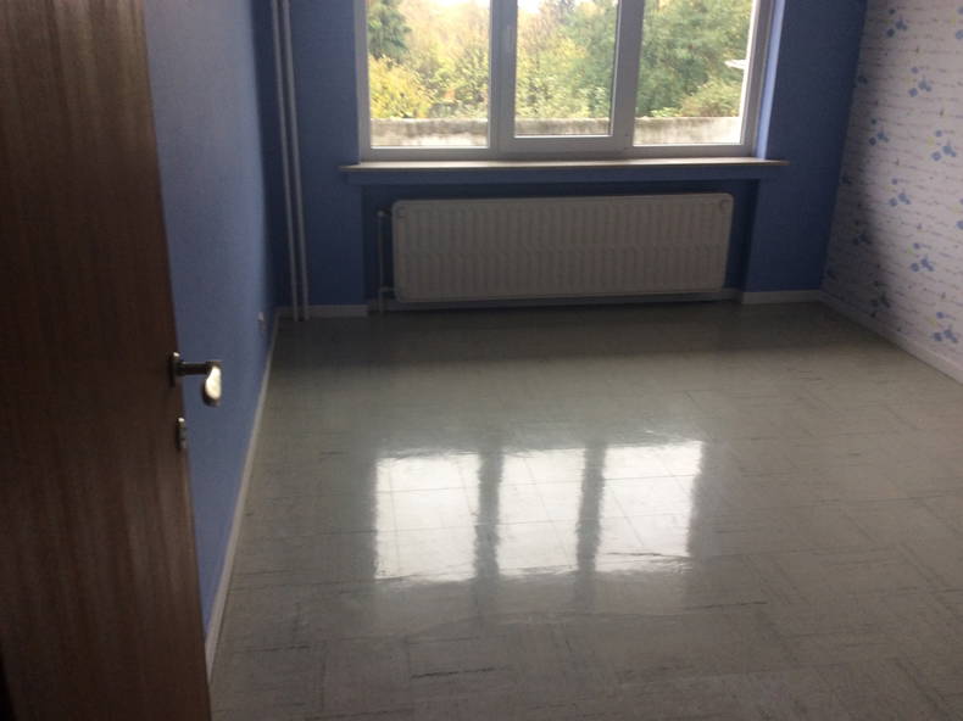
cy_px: 360
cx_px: 482
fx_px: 890
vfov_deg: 44.1
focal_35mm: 32
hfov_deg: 56.8
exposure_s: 1/25
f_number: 2.4
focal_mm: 3.3
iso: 32
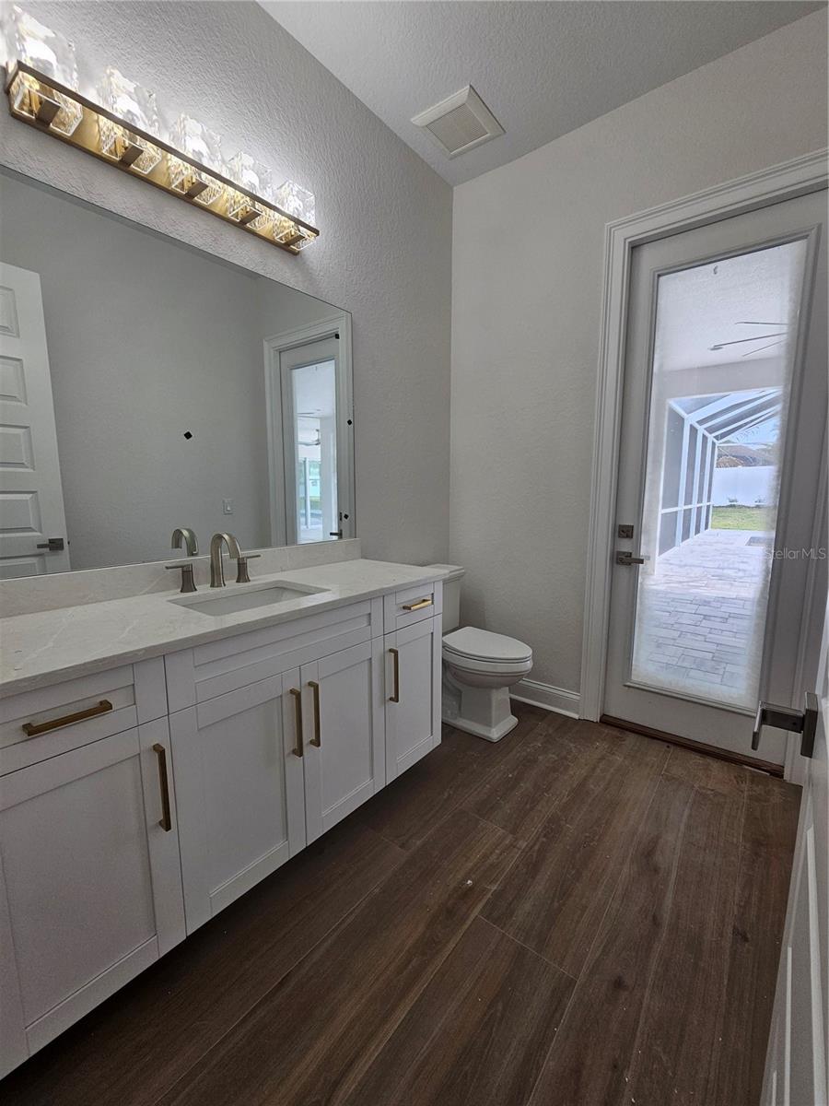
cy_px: 553
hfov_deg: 89.9
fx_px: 415
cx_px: 414
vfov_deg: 106.2
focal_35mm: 13
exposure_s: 1/120
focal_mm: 2.2
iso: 64
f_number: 2.2
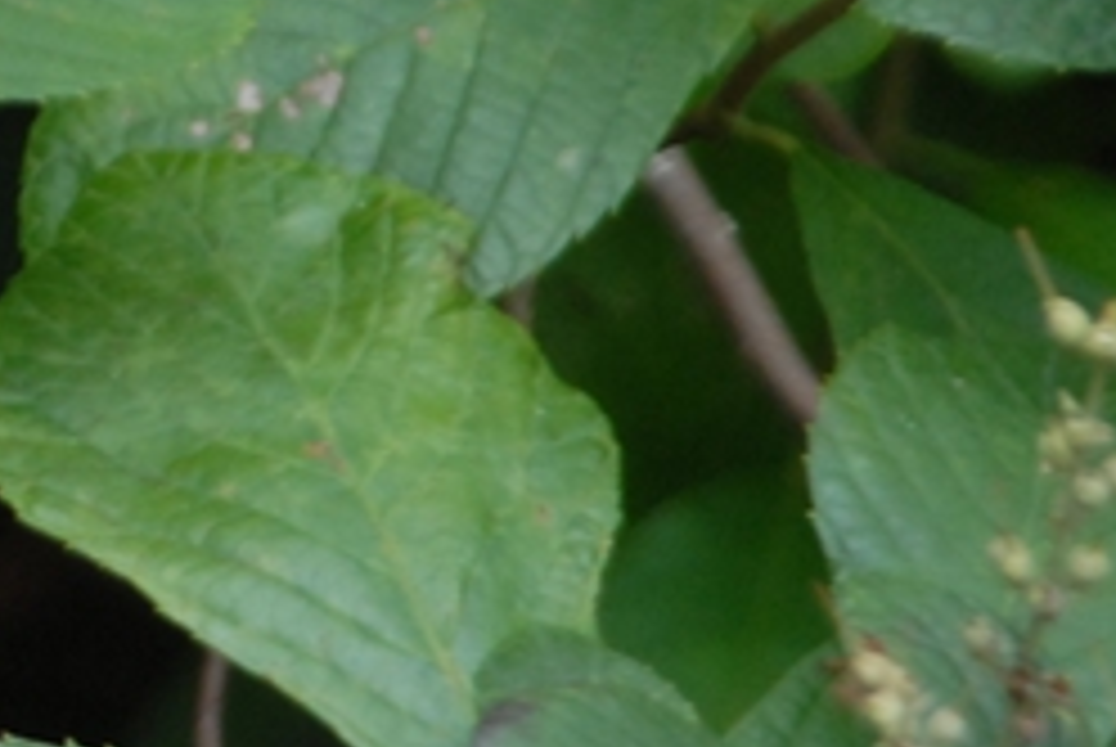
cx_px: -1120
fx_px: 25979
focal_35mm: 837
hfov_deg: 2.5
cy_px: -286
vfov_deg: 1.6
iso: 400
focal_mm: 135
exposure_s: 1/80
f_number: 6
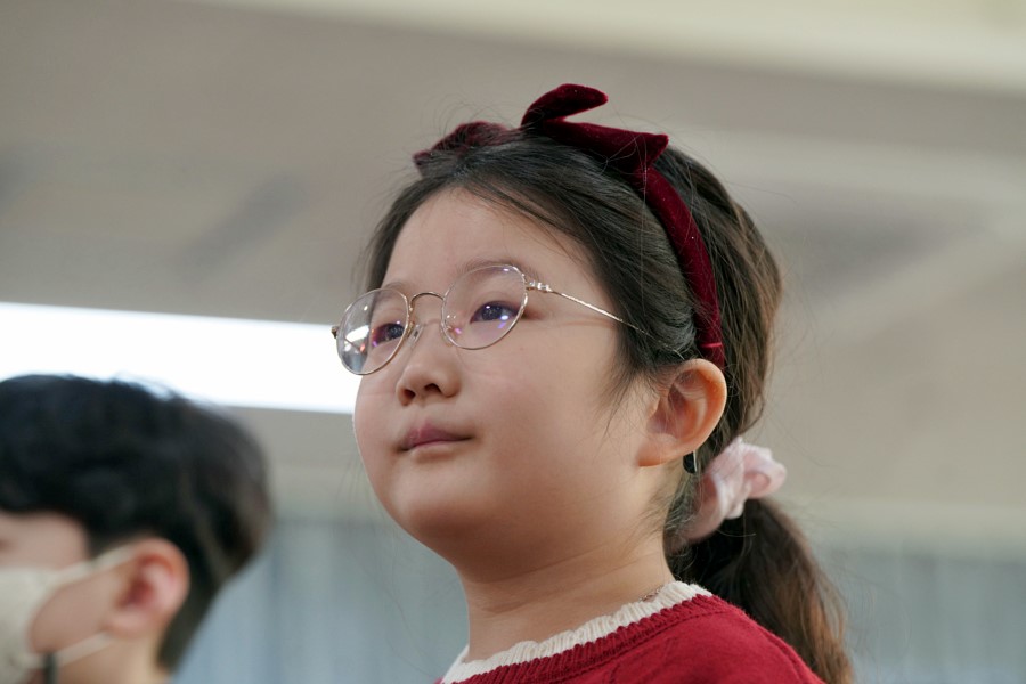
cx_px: 513
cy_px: 342
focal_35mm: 124
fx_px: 3534
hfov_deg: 16.5
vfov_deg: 11.1
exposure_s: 1/160
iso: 1250
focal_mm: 124
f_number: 4
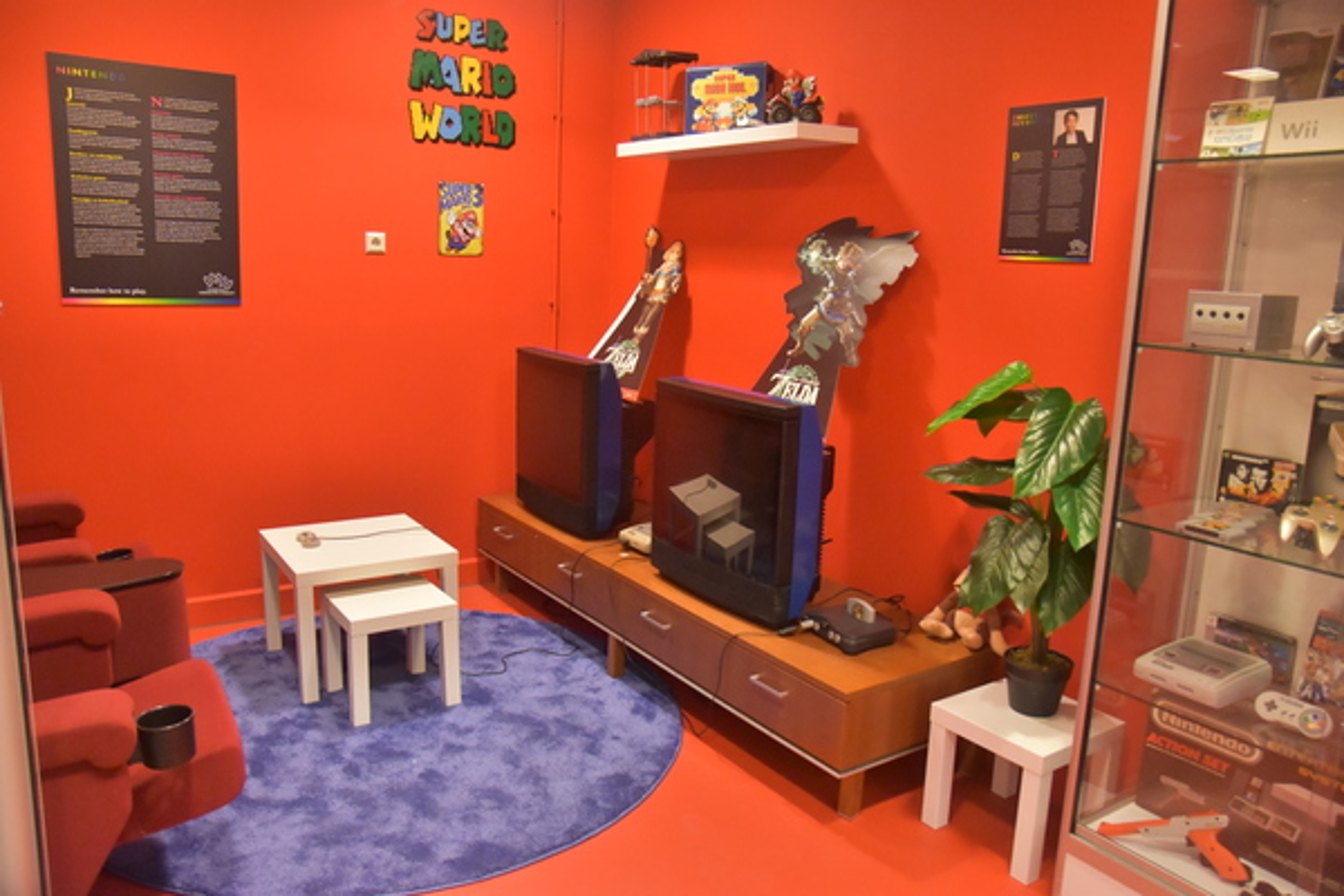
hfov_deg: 70.4
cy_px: 448
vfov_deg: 50.4
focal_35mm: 26
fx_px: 952
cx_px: 672
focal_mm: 17
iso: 4000
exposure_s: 1/40
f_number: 3.2
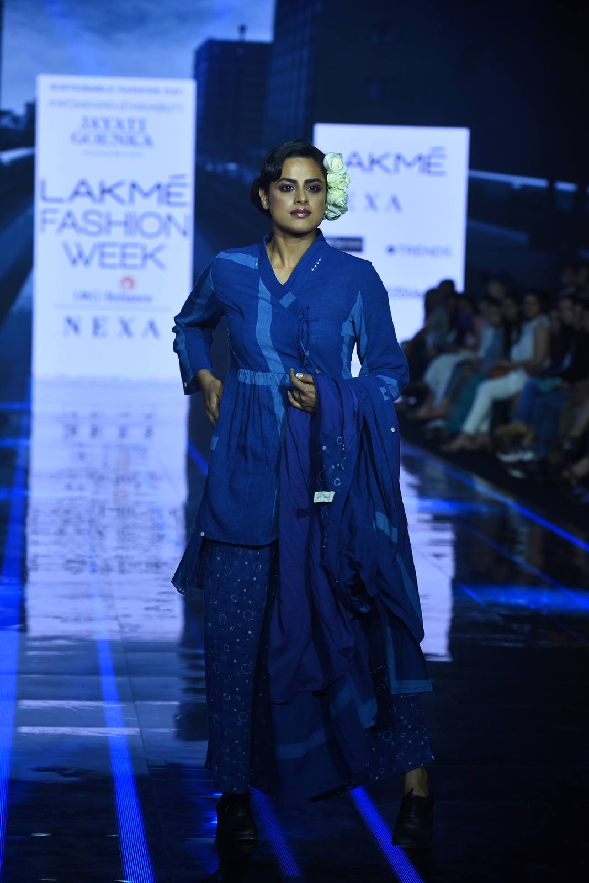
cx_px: 294
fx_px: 2846
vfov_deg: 17.6
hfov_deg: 11.8
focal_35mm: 116
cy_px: 442
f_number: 4
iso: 1000
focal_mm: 116
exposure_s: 1/200
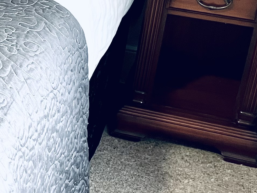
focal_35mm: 110
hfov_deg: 15.9
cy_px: 71
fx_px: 817
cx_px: -165
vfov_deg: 13.5
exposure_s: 1/60
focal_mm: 4.2
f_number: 1.6
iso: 160
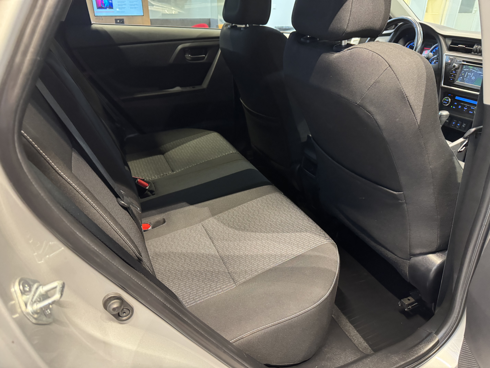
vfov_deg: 56.8
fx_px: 340
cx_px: 245
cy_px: 184
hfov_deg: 71.6
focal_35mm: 24
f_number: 1.78
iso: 800
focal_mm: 6.76
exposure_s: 1/33
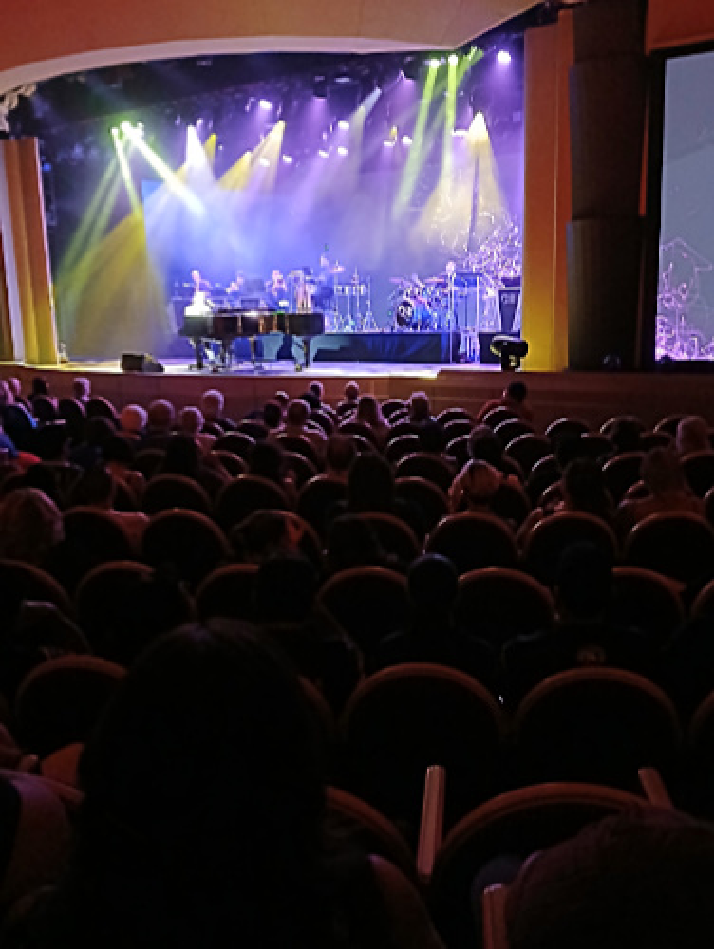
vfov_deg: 67.3
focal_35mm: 26
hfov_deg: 53.1
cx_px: 357
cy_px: 474
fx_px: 714
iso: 1250
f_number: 1.8
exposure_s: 1/15
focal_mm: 4
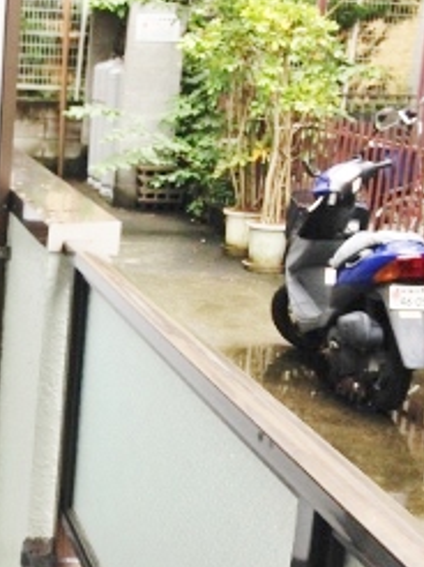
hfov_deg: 16.4
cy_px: 387
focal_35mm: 86
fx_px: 1407
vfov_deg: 22.7
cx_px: -85
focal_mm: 4.12
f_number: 2.4
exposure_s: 1/125
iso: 50
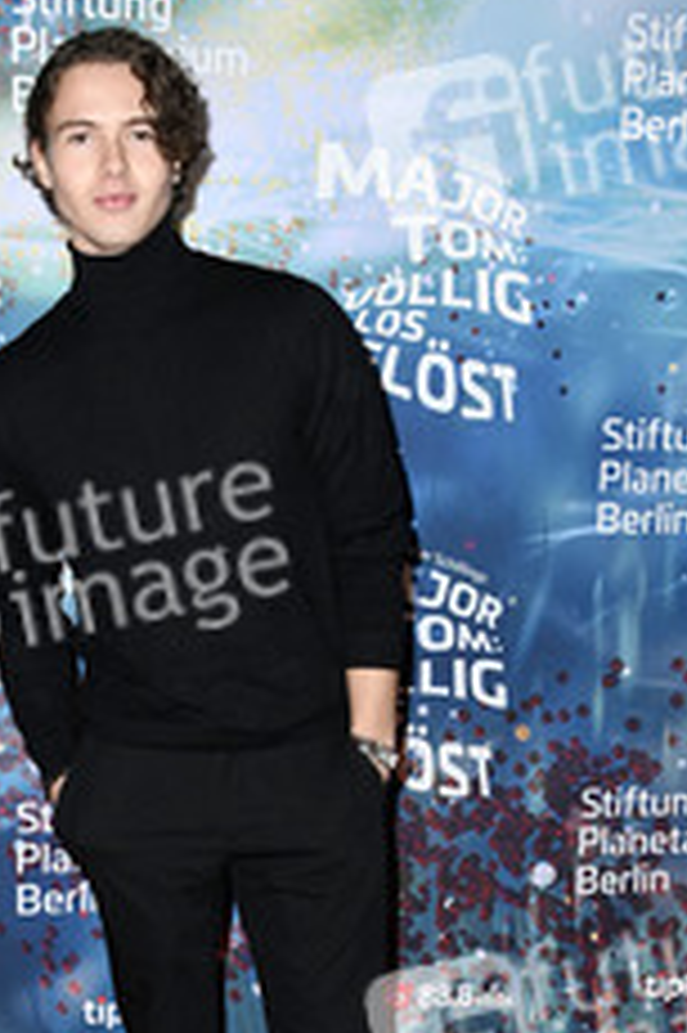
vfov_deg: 30.0
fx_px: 1892
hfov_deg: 20.5
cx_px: 189
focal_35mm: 66
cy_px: 795
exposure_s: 1/160
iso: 500
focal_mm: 38
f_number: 5.6
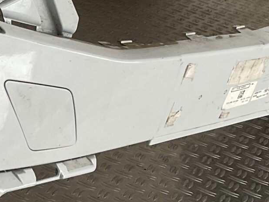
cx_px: -106
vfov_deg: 12.2
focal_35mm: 121
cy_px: 45
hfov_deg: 15.3
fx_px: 940
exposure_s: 1/50
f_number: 1.8
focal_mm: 3
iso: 40
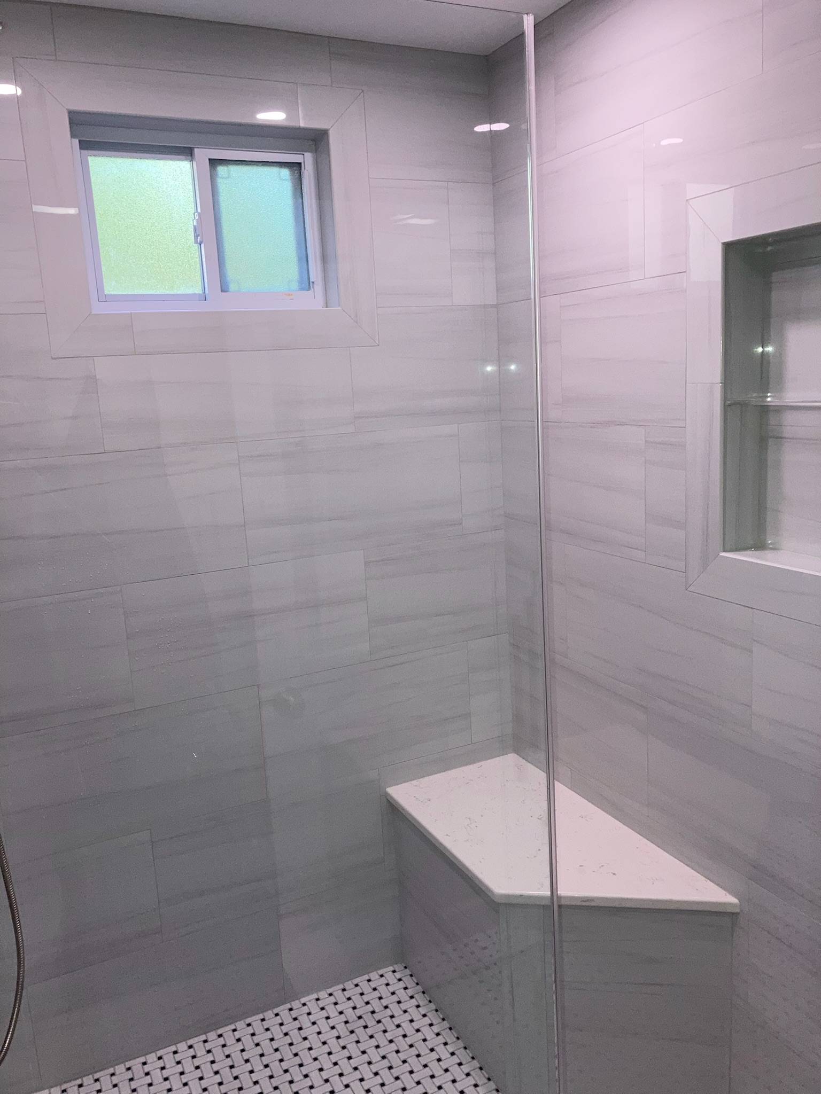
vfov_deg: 63.4
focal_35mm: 28
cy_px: 547
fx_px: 885
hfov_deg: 49.7
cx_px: 410
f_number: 1.8
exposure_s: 1/120
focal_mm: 3.99
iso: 50
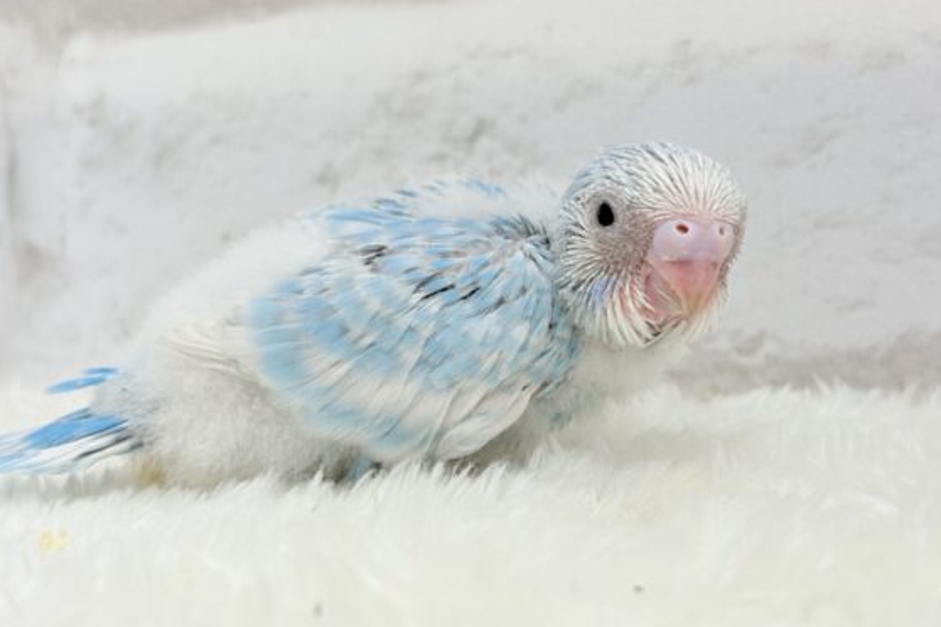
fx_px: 1620
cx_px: 506
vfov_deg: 21.9
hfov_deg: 32.4
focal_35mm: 62
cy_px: 278
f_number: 1.6
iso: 40
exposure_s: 1/50
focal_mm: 5.96
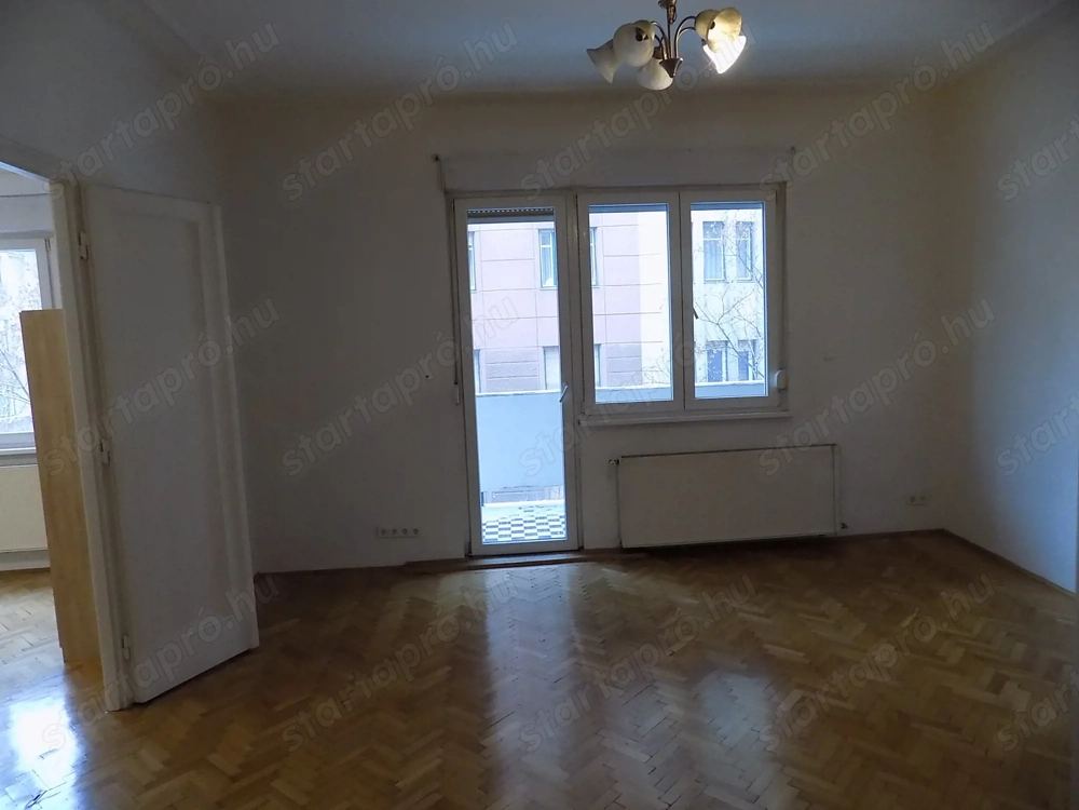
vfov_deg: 58.9
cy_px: 405
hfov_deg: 73.9
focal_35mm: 23
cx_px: 540
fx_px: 717
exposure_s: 1/30
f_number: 3.1
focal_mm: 4
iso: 360
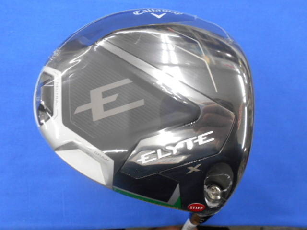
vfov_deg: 53.1
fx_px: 231
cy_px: 115
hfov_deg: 67.3
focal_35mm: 26
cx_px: 154
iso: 220
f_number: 3.2
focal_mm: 4.6
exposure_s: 1/30
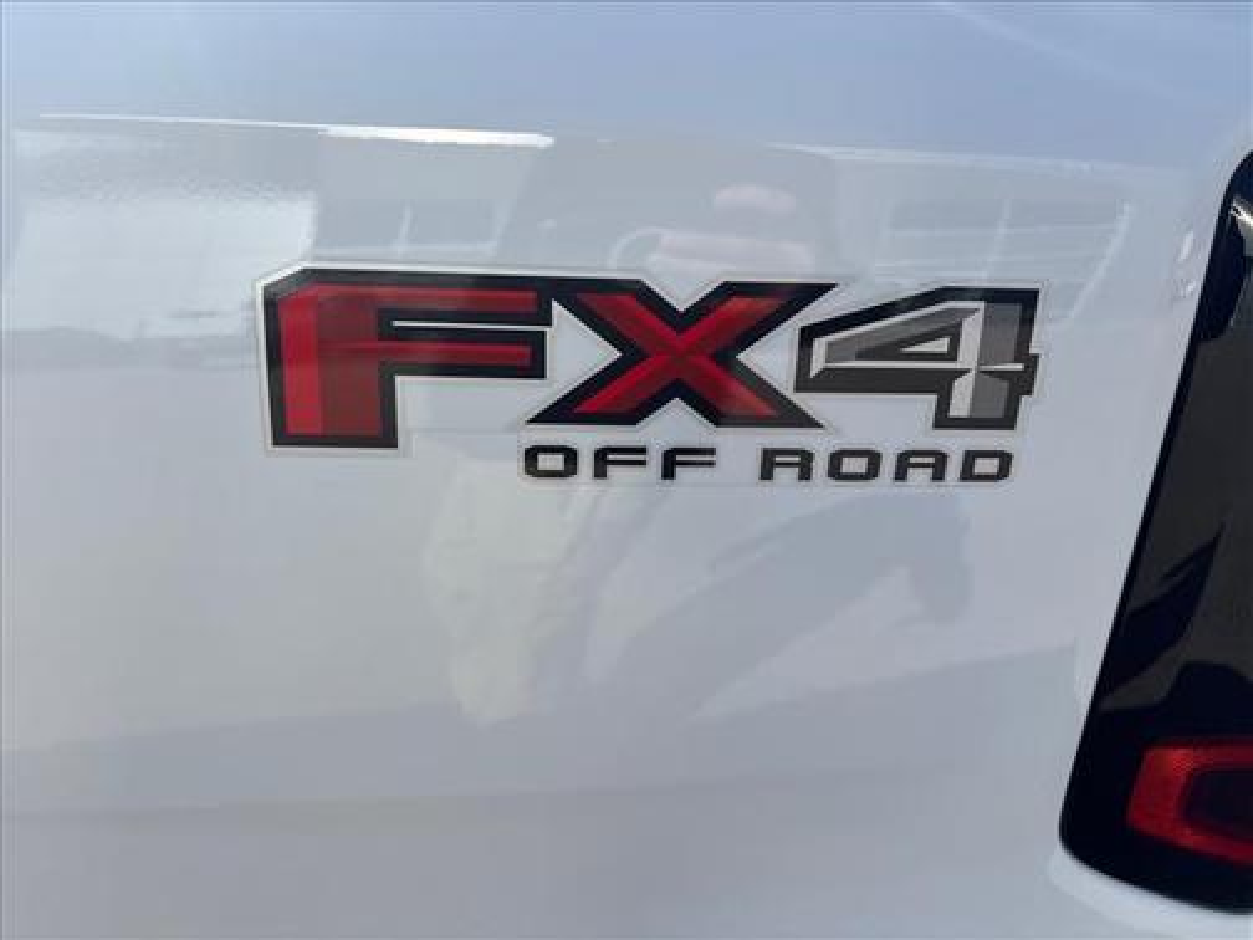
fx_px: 941
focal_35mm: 26
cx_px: 626
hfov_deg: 67.3
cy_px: 470
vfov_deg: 53.1
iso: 50
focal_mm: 5.96
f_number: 1.6
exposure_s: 1/2865
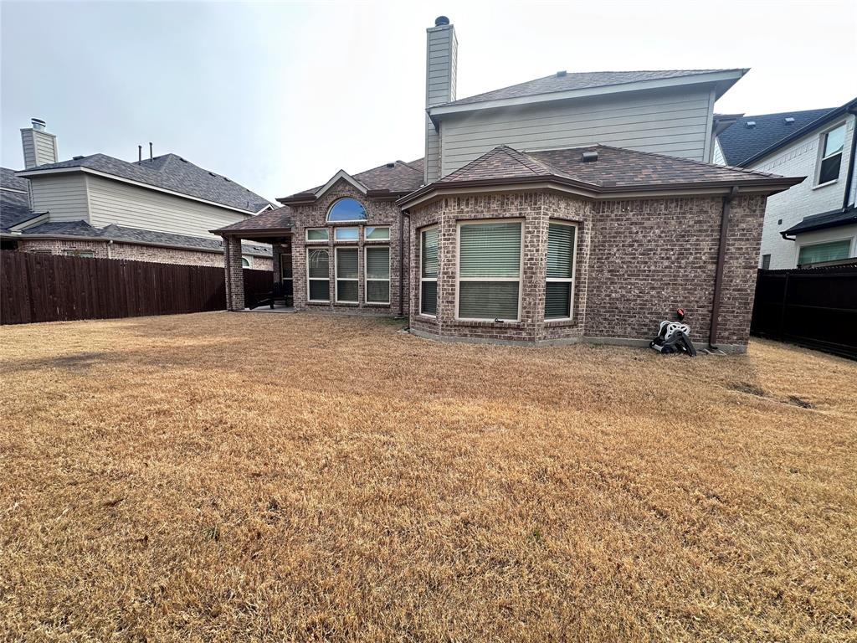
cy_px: 322
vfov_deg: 85.7
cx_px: 428
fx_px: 347
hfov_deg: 102.1
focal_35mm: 14
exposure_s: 1/328
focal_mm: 2.22
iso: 40
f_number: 2.2
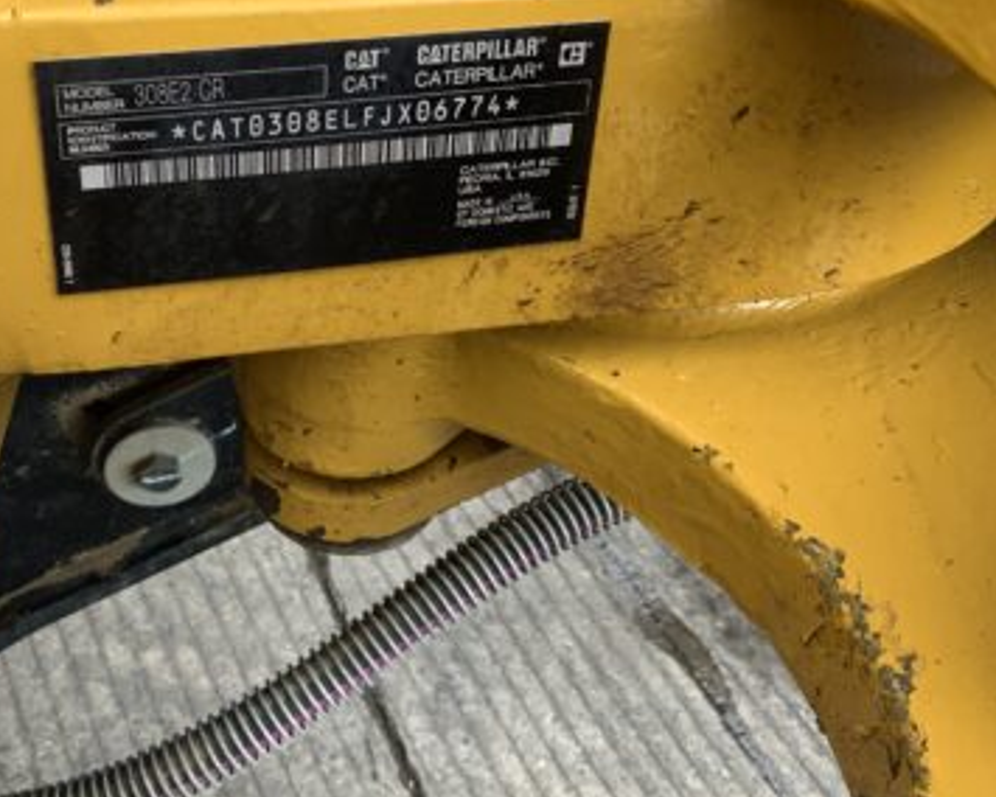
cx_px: 415
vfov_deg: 29.1
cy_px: 174
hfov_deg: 36.6
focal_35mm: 51
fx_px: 1503
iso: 16
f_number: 1.8
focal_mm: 3
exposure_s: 1/124
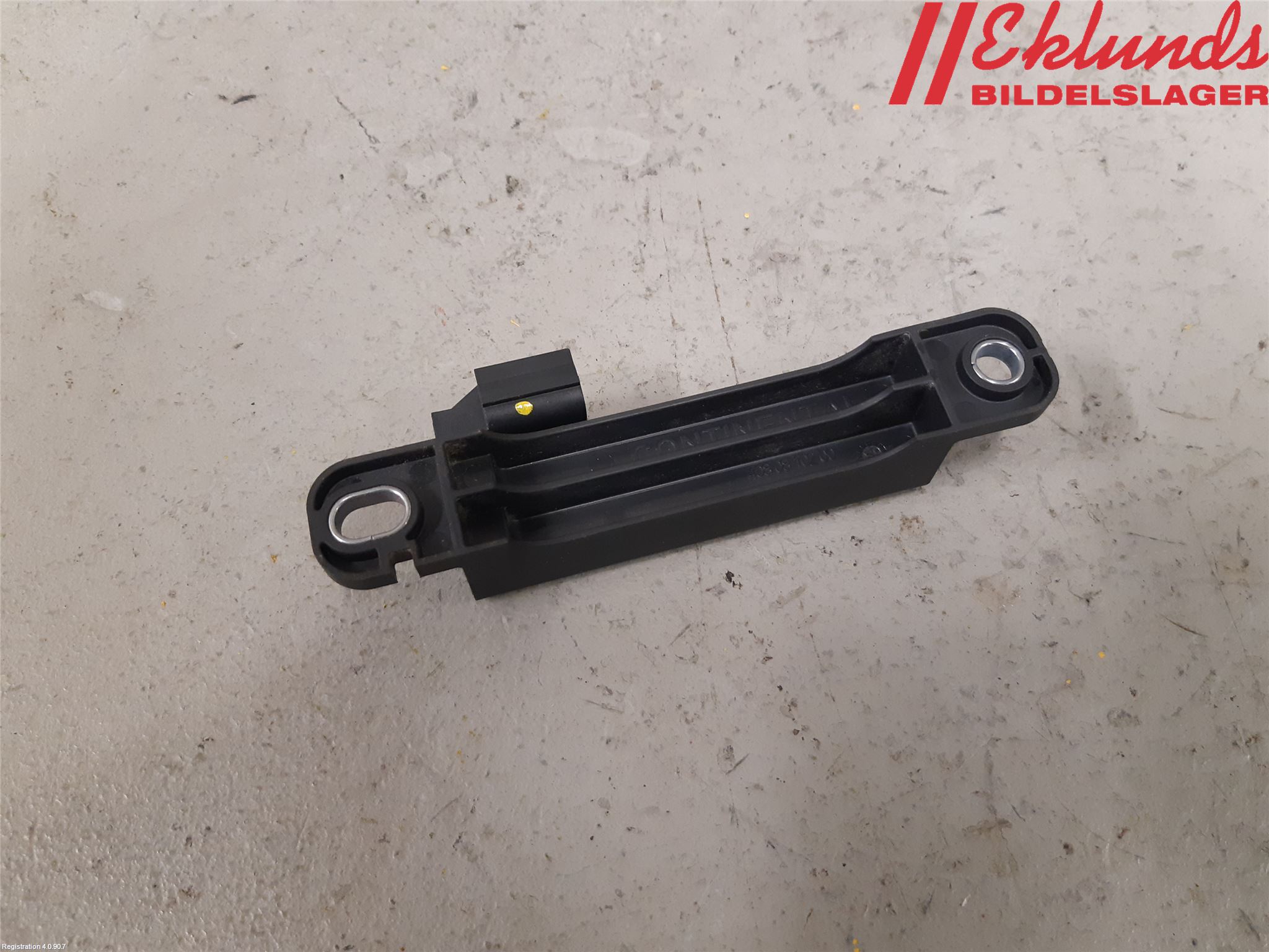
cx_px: 634
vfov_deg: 53.1
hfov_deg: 67.3
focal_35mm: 26
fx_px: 953
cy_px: 476
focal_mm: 3.93
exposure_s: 1/50
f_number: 1.7
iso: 250
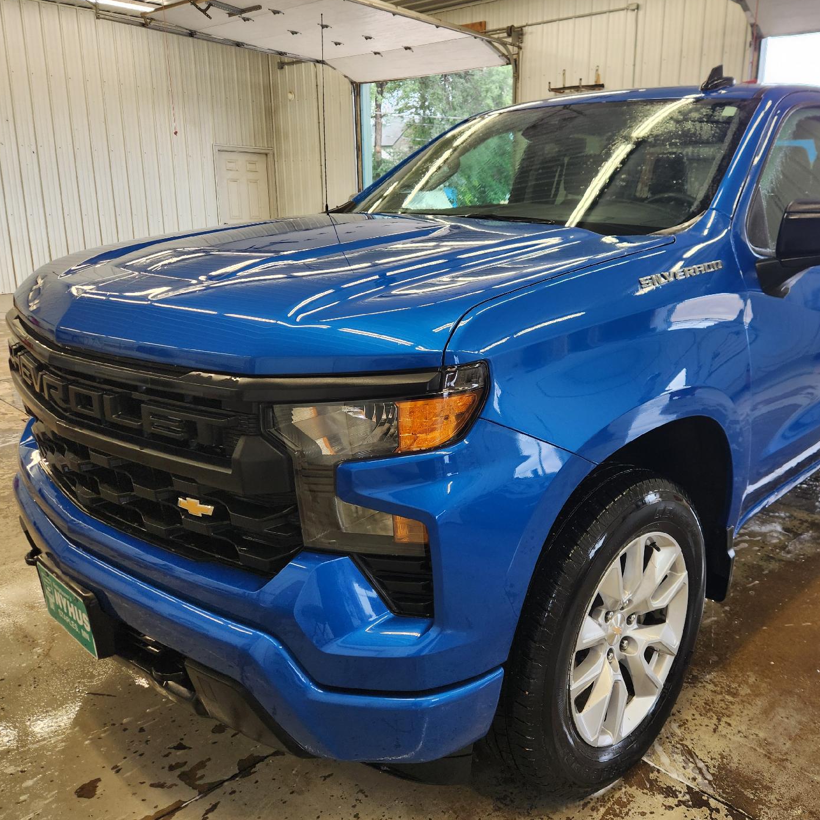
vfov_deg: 57.3
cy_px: 406
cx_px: 499
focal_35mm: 28
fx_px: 750
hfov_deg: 56.8
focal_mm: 5.4
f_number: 1.8
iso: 64
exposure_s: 1/120
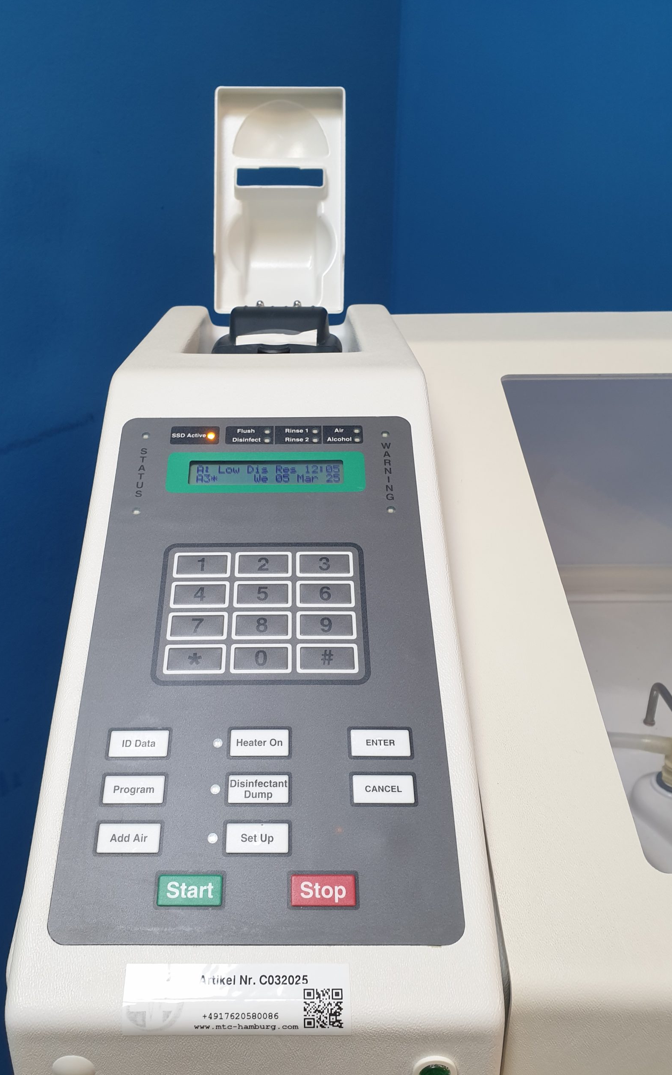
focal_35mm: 28
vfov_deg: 66.5
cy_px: 543
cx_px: 284
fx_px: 820
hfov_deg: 44.4
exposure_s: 1/50
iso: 125
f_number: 2.4
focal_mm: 4.3
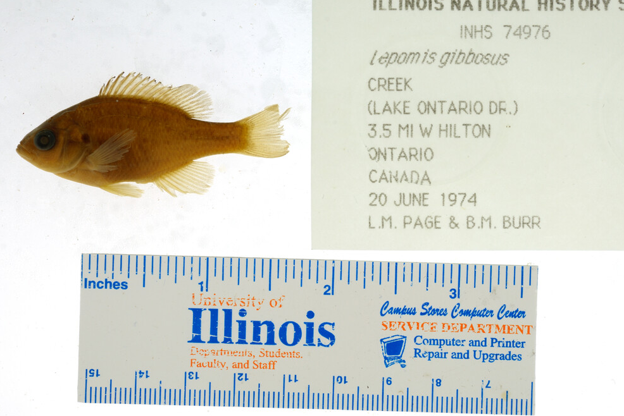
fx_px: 1266
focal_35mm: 73
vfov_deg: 18.7
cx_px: 339
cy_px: 194
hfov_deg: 27.7
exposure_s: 1/200
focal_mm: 60
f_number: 10
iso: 100
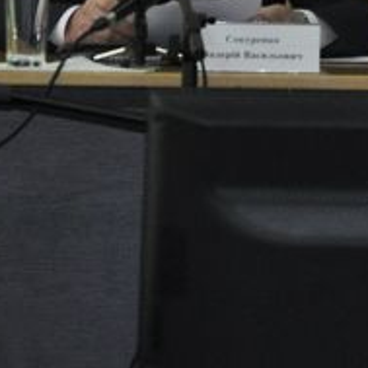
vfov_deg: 2.4
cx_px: 350
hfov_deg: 2.4
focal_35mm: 724
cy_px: -232
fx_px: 8712
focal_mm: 105
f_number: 5.6
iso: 800
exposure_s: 1/60
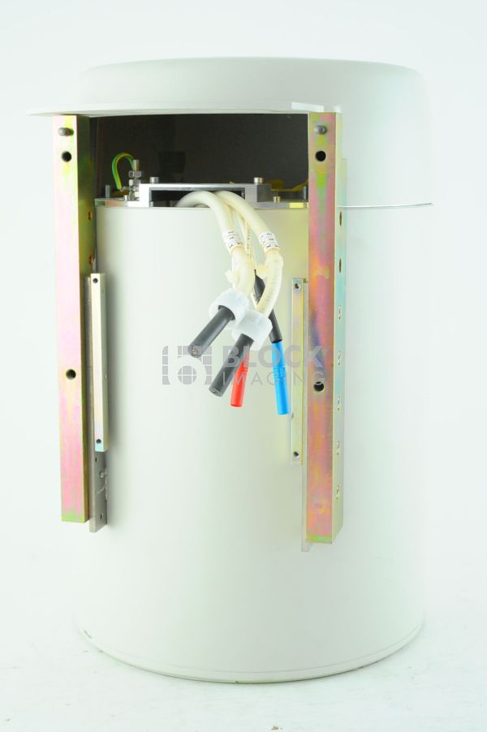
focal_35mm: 50
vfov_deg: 39.6
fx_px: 1016
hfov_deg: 27.0
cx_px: 244
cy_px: 366
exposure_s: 1/125
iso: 1600
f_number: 11
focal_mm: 50
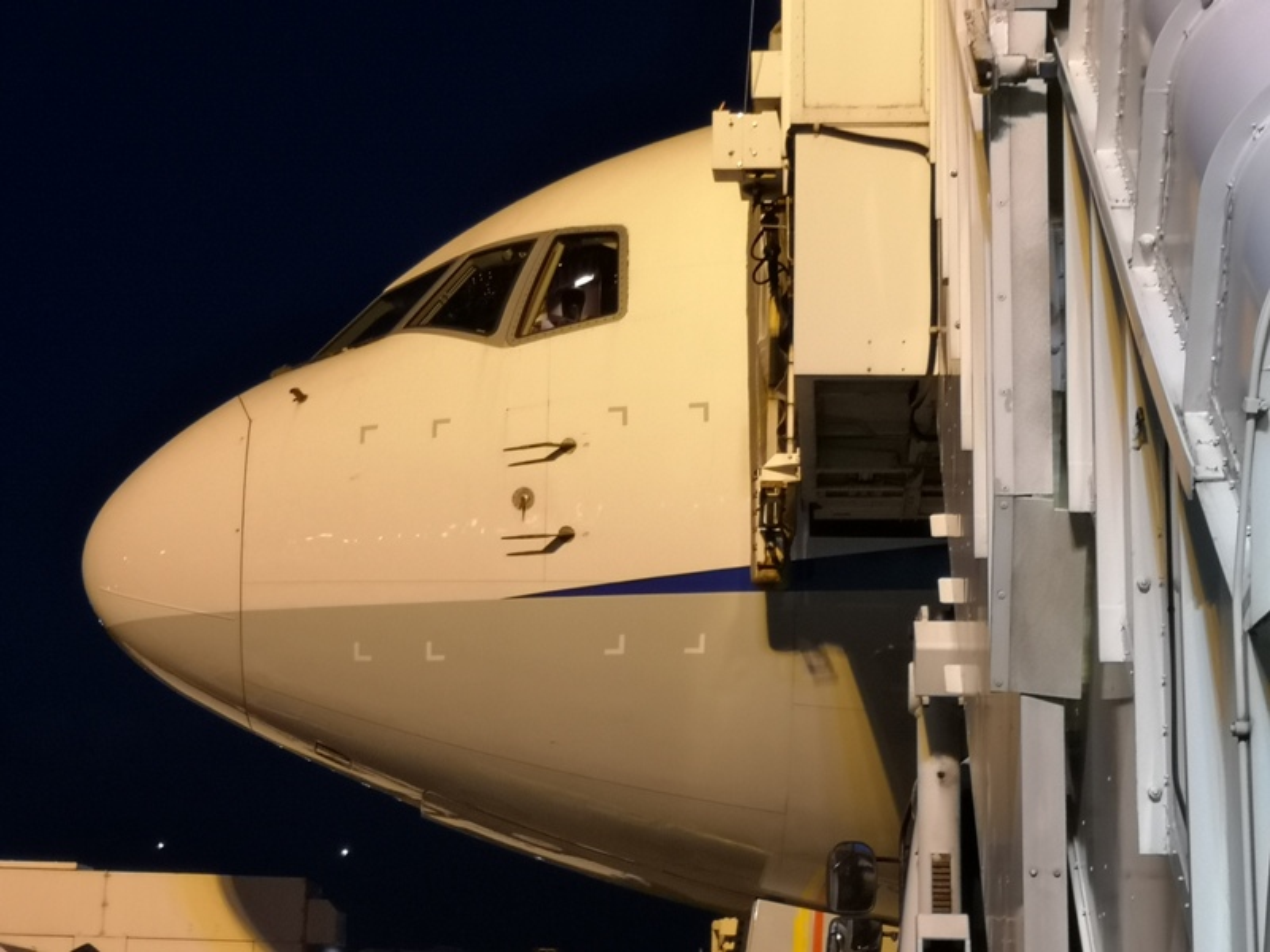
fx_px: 2715
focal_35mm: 74
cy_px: 476
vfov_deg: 19.9
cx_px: 635
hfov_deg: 26.3
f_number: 1.8
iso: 125
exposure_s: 1/33.3
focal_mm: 3.95
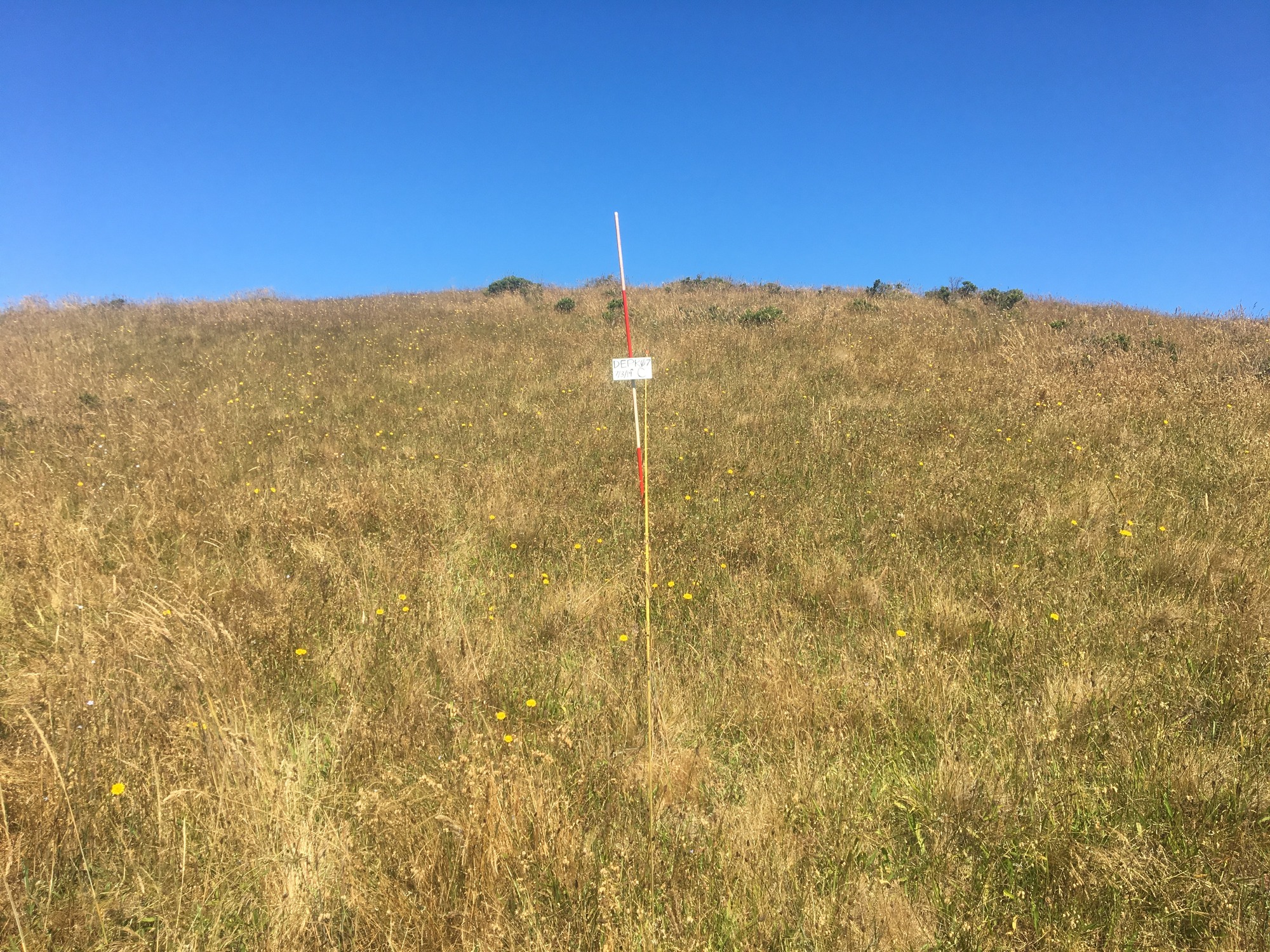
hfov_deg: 61.7
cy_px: 476
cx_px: 635
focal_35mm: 29
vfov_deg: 48.2
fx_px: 1064
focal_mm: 4.15
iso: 25
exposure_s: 1/1326
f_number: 2.2
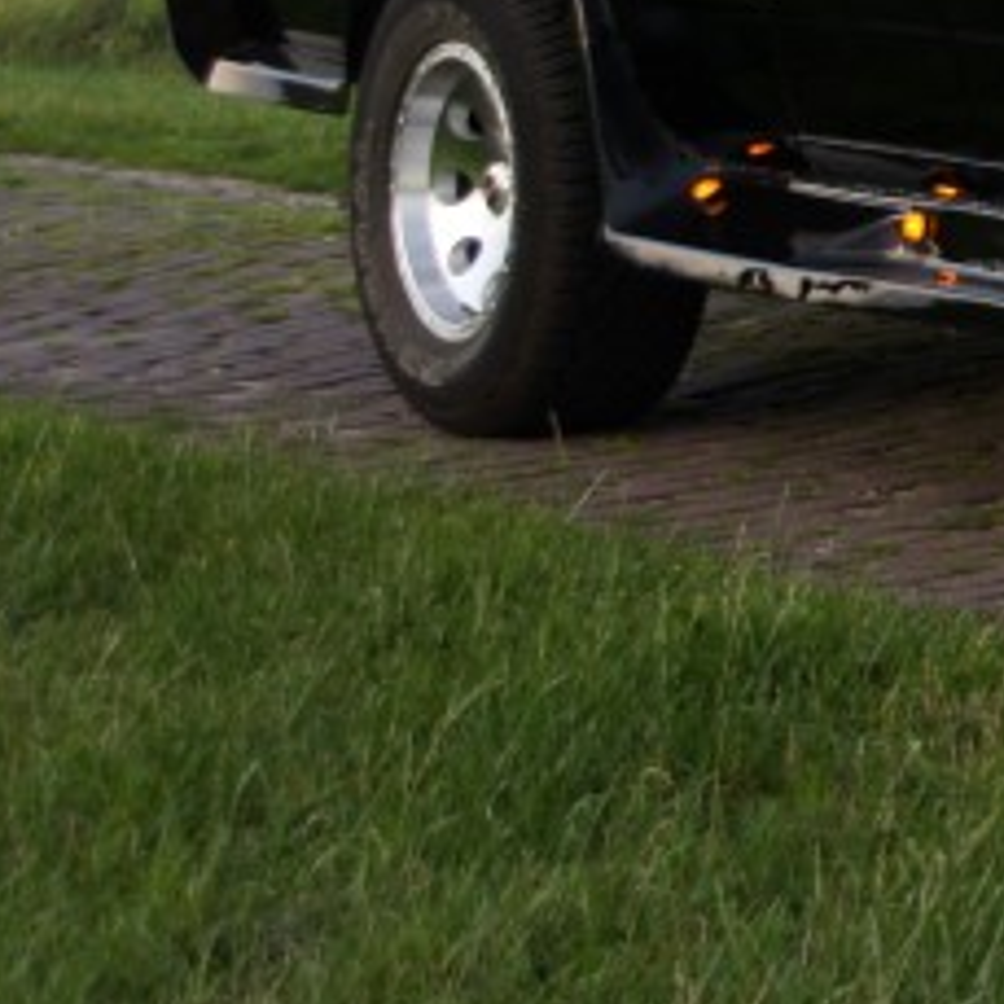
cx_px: 1920
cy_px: -175
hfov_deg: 8.6
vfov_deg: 8.9
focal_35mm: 195
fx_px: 6394
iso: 200
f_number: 5
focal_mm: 35
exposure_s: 1/80
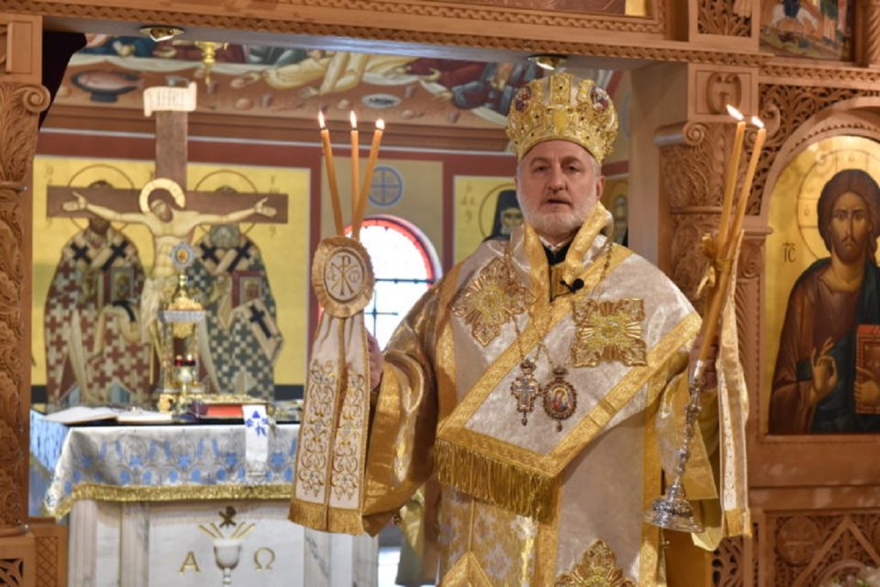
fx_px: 1711
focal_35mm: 70
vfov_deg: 19.5
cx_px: 440
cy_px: 294
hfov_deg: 28.8
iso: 2200
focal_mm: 70
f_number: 5
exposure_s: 1/160
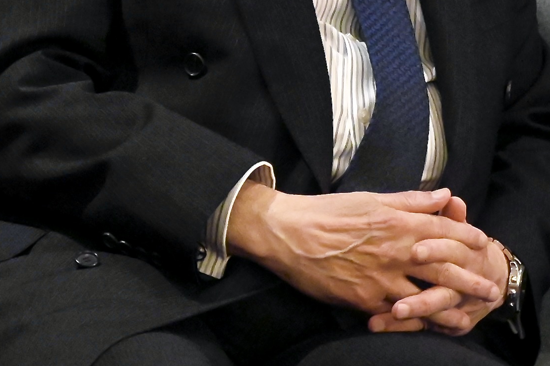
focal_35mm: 241
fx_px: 3680
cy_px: -74
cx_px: 696
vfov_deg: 5.7
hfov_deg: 8.4
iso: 10000
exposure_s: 1/125
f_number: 6
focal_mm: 59
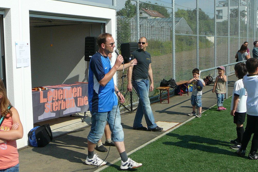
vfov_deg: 27.5
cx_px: 129
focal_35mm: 49
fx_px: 351
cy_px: 85
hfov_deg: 40.3
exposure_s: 1/500
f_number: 5.6
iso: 80
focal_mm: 7
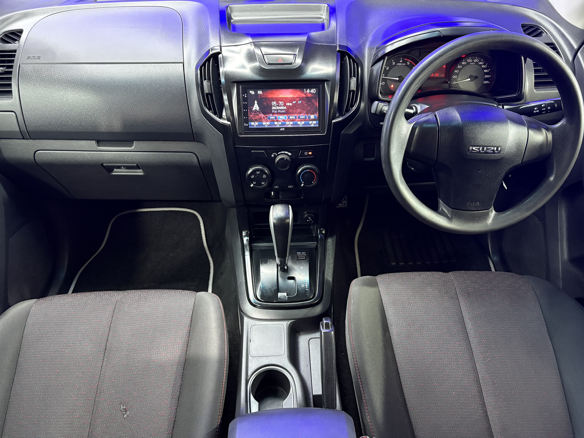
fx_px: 456
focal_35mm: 27
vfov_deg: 51.3
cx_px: 299
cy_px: 214
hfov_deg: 65.3
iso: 500
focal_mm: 5.96
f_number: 1.6
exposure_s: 1/25
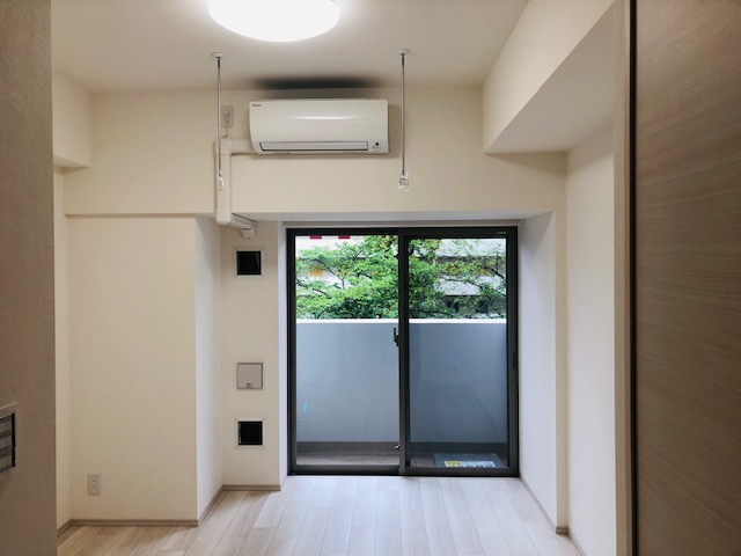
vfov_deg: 49.7
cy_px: 278
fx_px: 599
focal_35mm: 28
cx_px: 370
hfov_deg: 63.4
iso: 32
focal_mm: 3.99
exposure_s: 1/100
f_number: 1.8
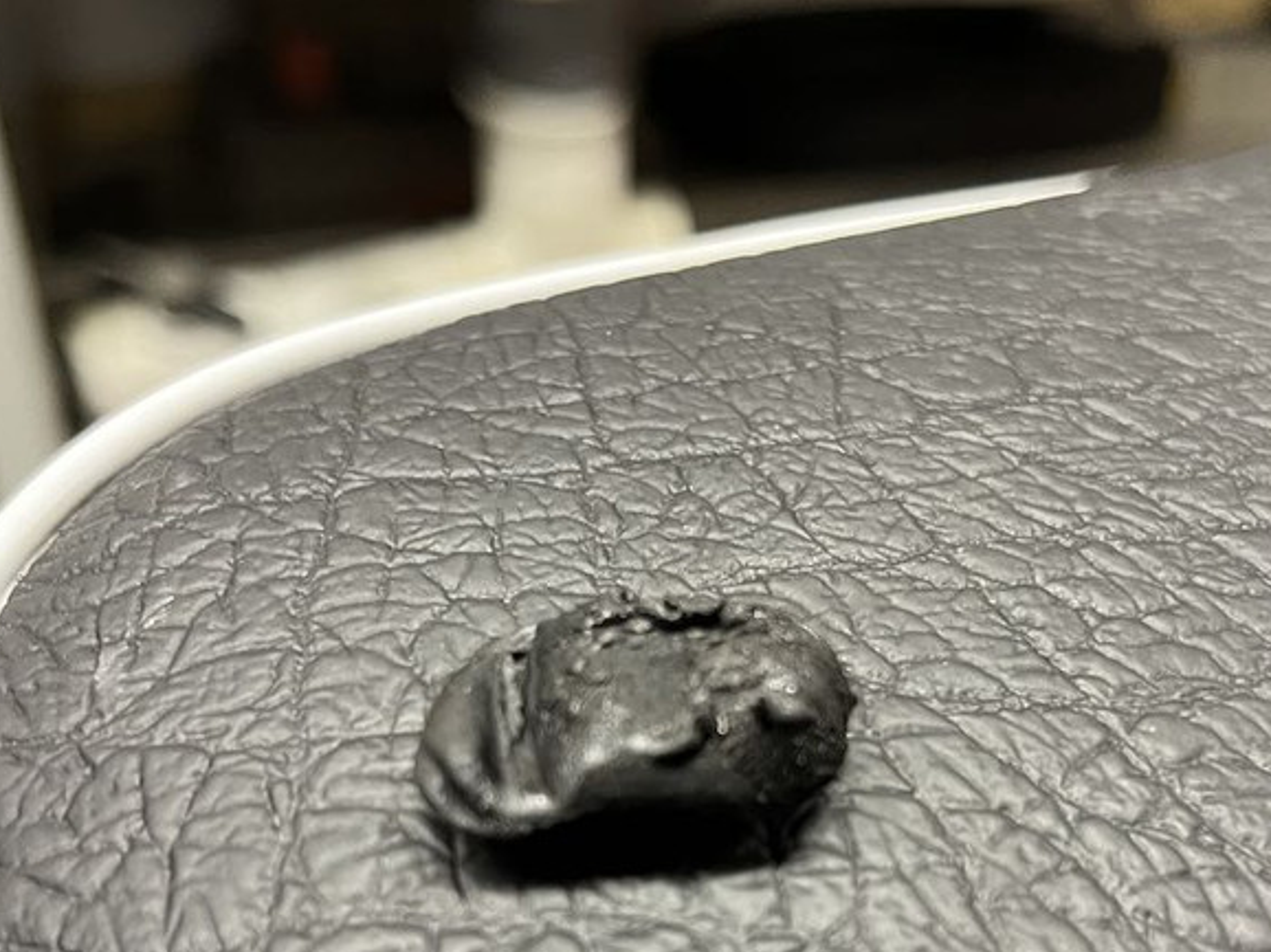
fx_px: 1762
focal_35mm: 48
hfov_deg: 39.6
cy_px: 756
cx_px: 703
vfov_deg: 29.6
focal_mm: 5.1
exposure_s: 1/60
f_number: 1.6
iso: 250
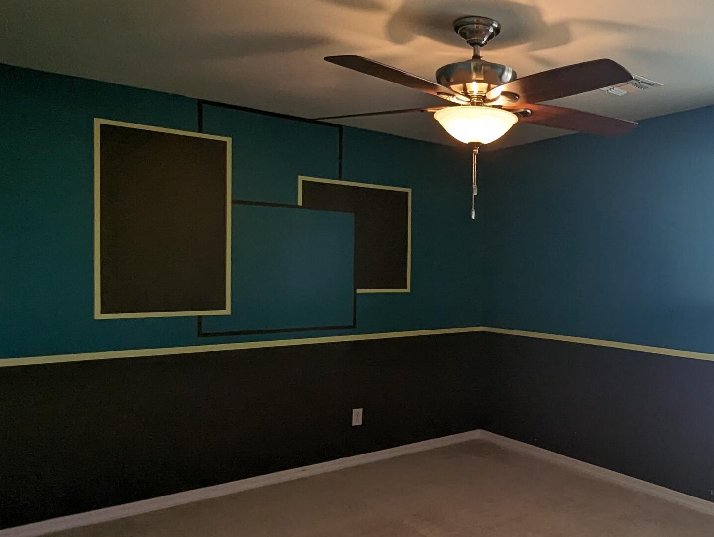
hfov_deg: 62.4
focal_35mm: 27
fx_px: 558
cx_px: 514
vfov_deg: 51.4
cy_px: 286
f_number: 2.2
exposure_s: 1/120
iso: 86
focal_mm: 1.95
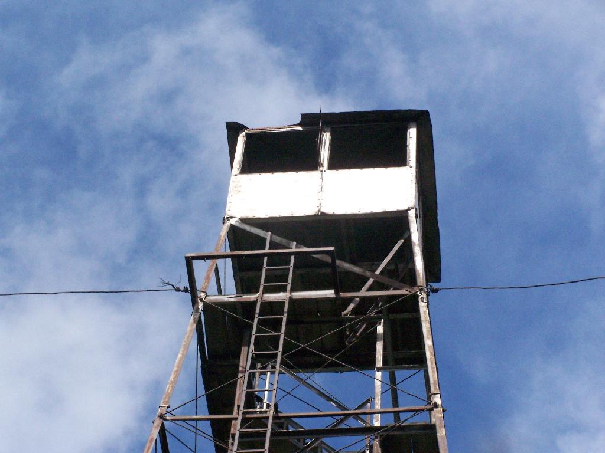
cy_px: 226
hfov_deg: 16.8
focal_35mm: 117
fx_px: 2045
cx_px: 302
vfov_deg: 12.7
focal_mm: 19.4
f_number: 6.3
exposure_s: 1/1600
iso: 400
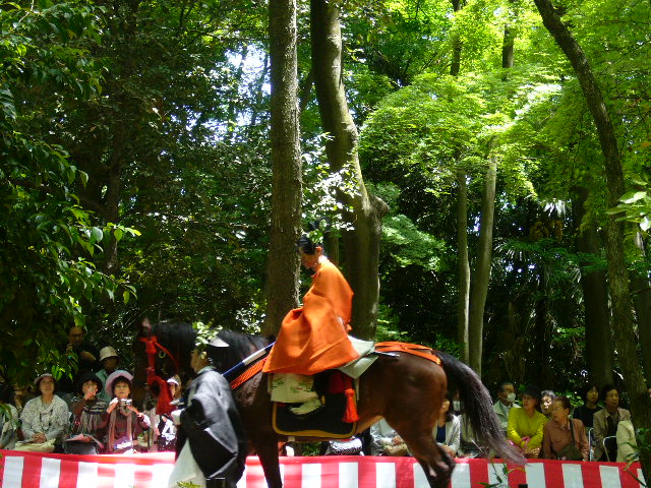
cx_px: 326
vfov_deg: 17.2
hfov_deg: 22.8
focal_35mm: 86
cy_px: 244
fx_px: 1617
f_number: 4.5
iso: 100
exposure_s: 1/50
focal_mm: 14.3
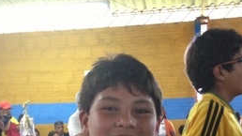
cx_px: 127
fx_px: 430
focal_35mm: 67
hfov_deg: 31.4
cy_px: 174
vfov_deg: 17.0
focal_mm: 4.13
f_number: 2.4
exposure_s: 1/20
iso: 320
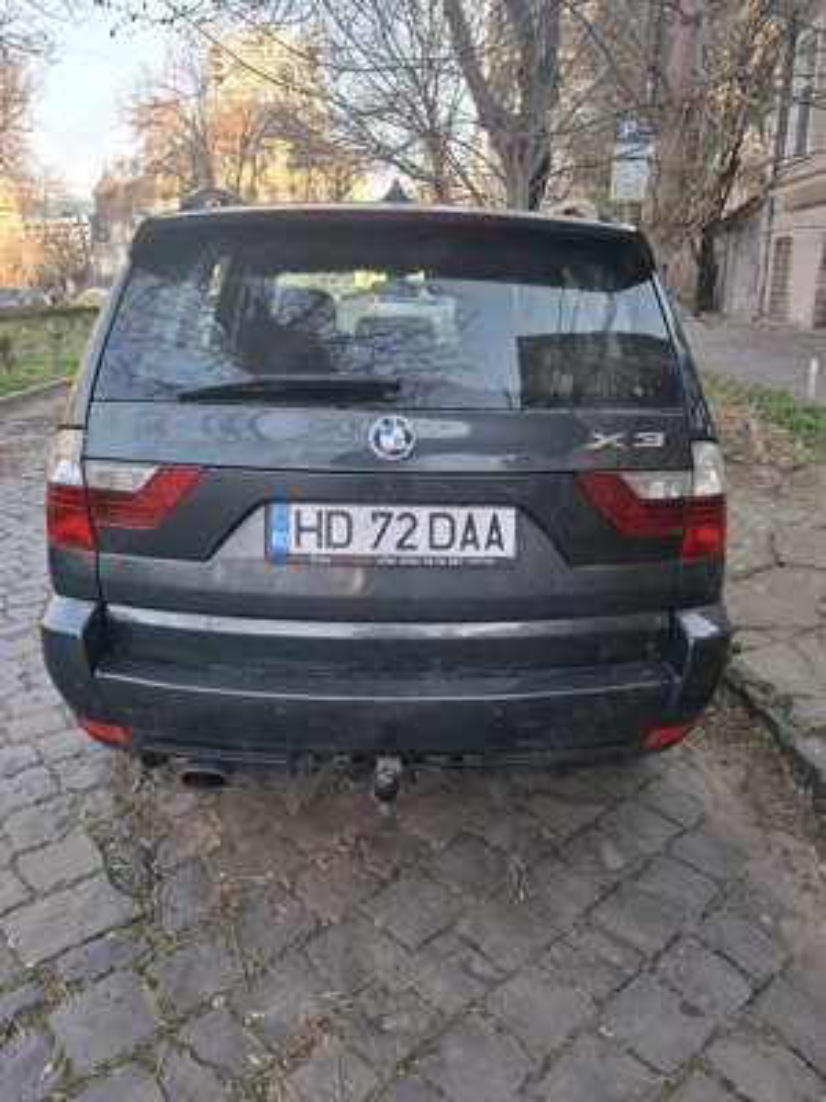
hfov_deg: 58.9
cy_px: 551
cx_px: 413
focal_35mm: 23
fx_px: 732
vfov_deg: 73.9
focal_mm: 5.54
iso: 50
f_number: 1.8
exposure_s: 1/100
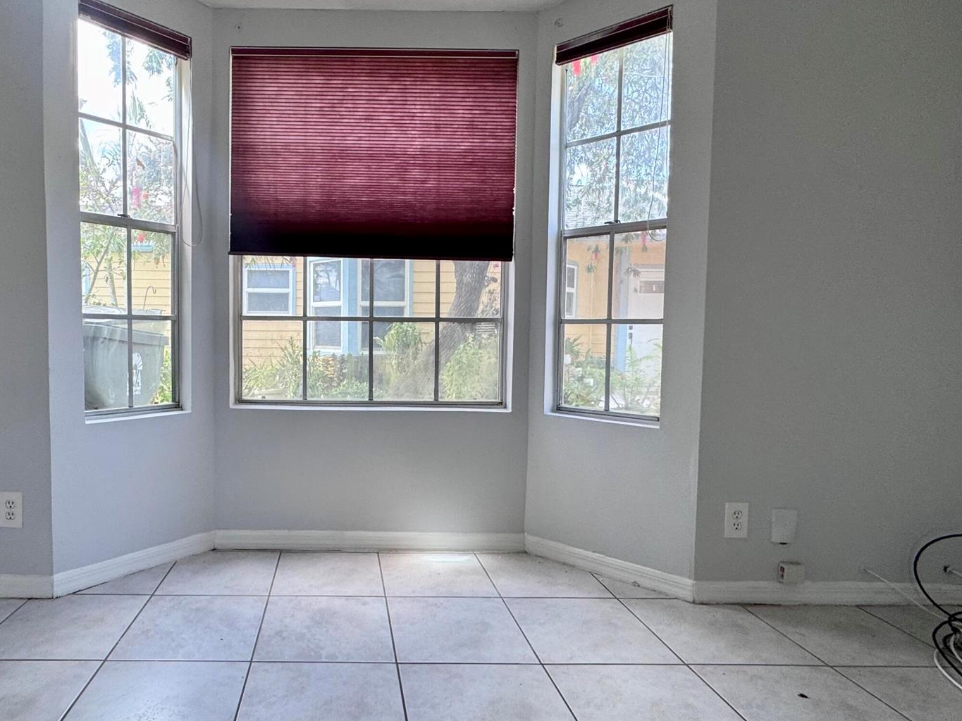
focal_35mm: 21
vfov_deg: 63.5
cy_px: 365
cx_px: 348
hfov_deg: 77.3
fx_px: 584
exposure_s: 1/120
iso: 80
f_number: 2.2
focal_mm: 2.22
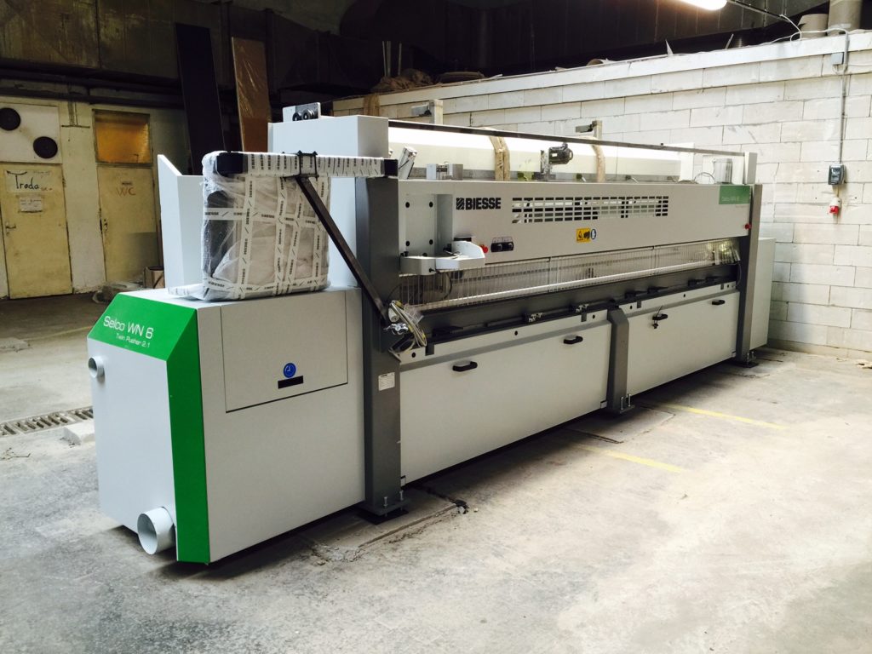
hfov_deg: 61.7
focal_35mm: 29
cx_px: 436
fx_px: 731
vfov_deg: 48.2
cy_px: 327
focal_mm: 4.15
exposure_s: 1/17
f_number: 2.2
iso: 40
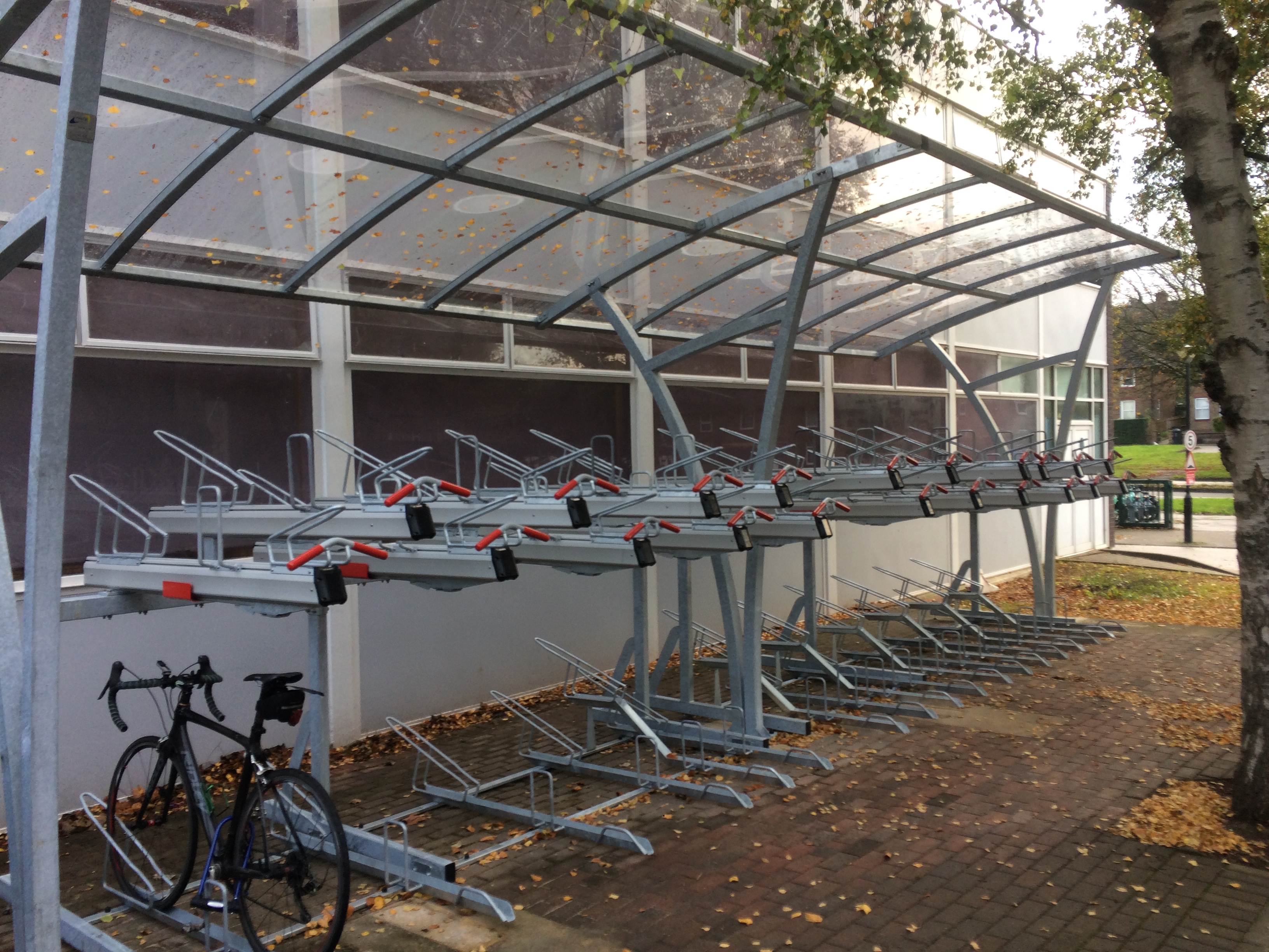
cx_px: 634
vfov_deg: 48.2
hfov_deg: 61.7
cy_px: 476
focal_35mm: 29
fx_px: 1063
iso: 50
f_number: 2.2
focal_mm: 4.15
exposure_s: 1/100
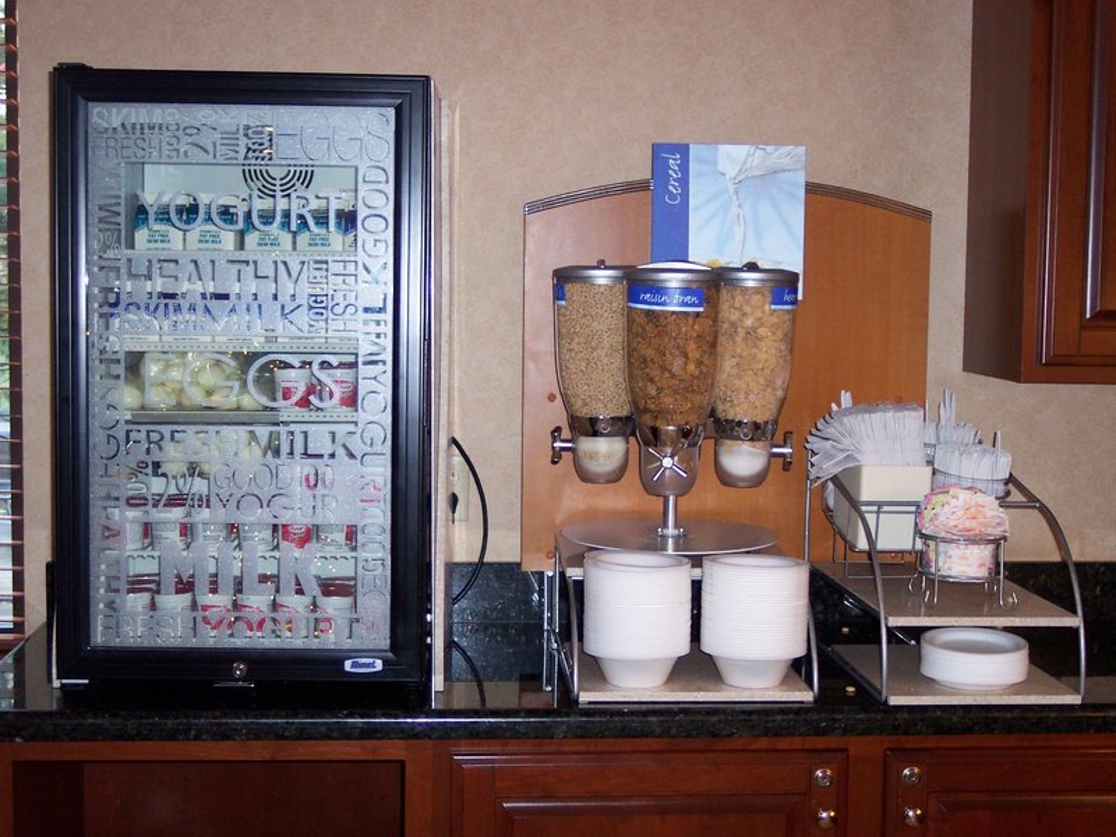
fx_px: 1644
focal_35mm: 51
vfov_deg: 28.6
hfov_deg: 37.5
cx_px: 558
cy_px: 418
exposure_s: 1/30
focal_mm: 10.7
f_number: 3.4
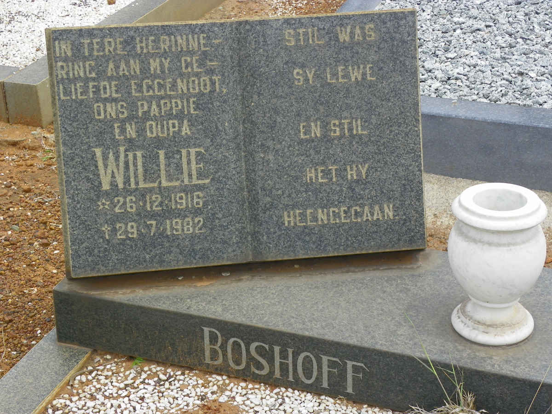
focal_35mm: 73
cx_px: 276
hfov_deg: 26.7
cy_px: 207
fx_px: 1164
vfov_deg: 20.2
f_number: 4.5
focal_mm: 13
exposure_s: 1/200
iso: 64
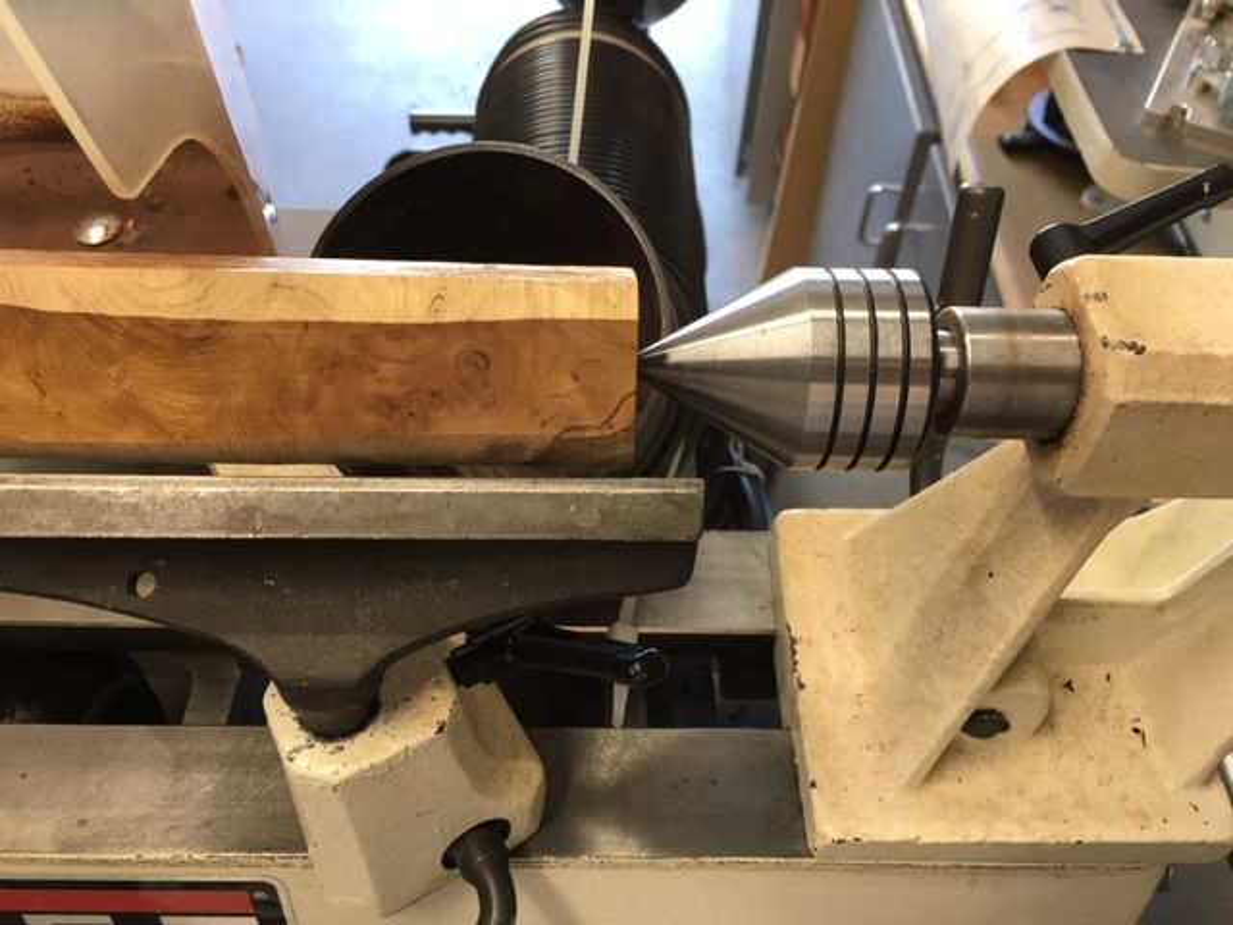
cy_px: 462
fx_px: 1033
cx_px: 616
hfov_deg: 61.7
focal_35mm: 29
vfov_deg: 48.2
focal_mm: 4.15
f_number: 2.2
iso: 25
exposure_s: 1/30
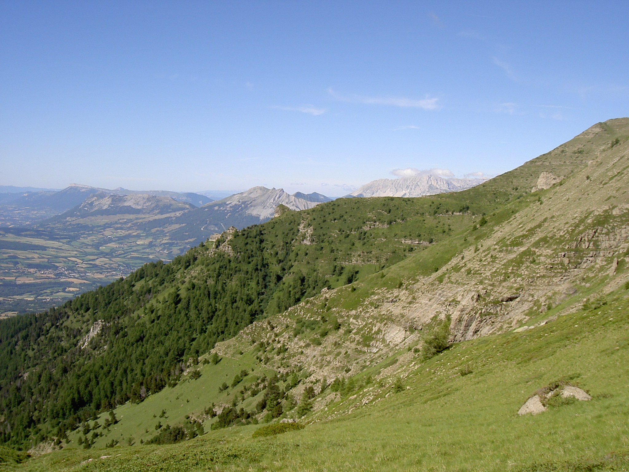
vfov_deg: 36.8
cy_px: 236
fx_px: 709
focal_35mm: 39
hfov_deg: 47.9
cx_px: 314
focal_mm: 8
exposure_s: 1/714
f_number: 4.7
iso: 100
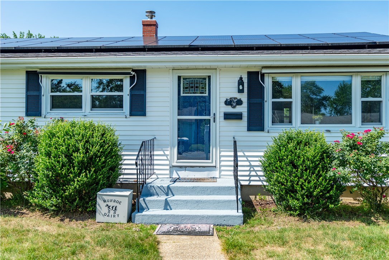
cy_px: 130
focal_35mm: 30
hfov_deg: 61.9
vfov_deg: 43.6
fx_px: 324
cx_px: 194
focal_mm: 30
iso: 100
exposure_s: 1/320
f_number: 6.3
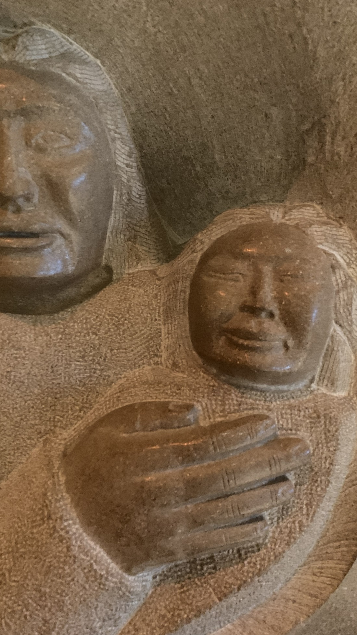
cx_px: 134
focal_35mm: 29
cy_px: 322
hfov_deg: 39.9
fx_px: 488
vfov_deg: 66.1
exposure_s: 1/15
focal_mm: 4.25
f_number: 1.8
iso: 800
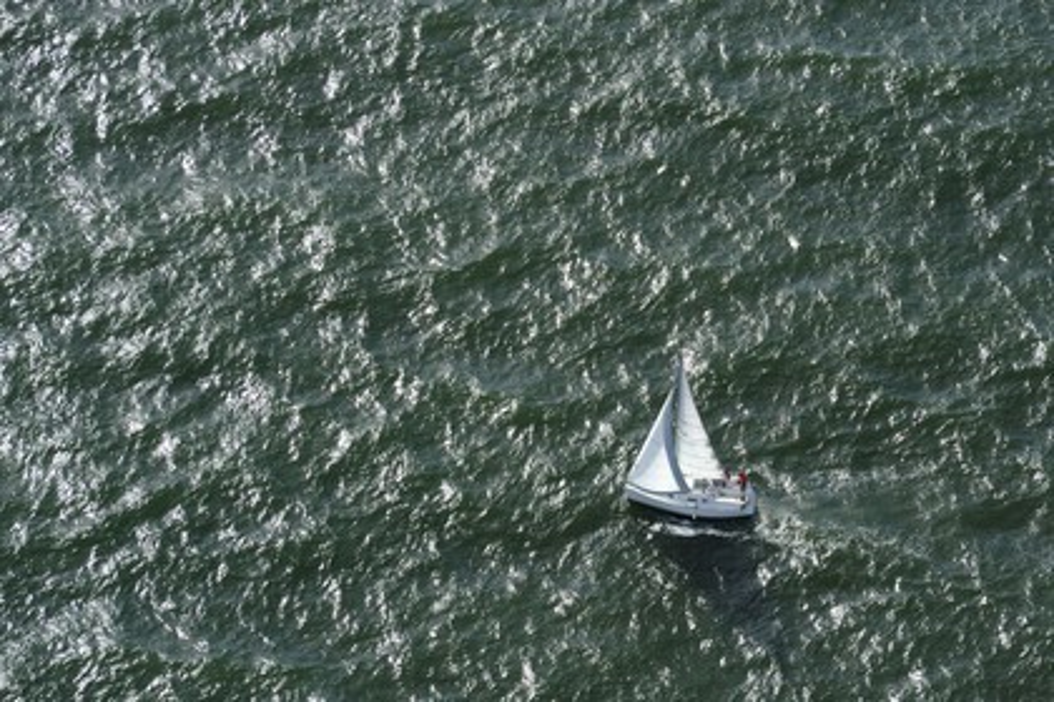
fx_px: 5855
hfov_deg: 10.3
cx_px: 527
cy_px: 351
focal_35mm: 200
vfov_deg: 6.9
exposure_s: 1/640
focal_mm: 200
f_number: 8
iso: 400
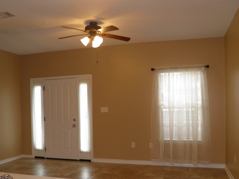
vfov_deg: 39.4
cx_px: 106
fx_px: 249
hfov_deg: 51.2
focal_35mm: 36
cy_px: 111
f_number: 2.8
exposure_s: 1/30
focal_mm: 4.9
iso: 80
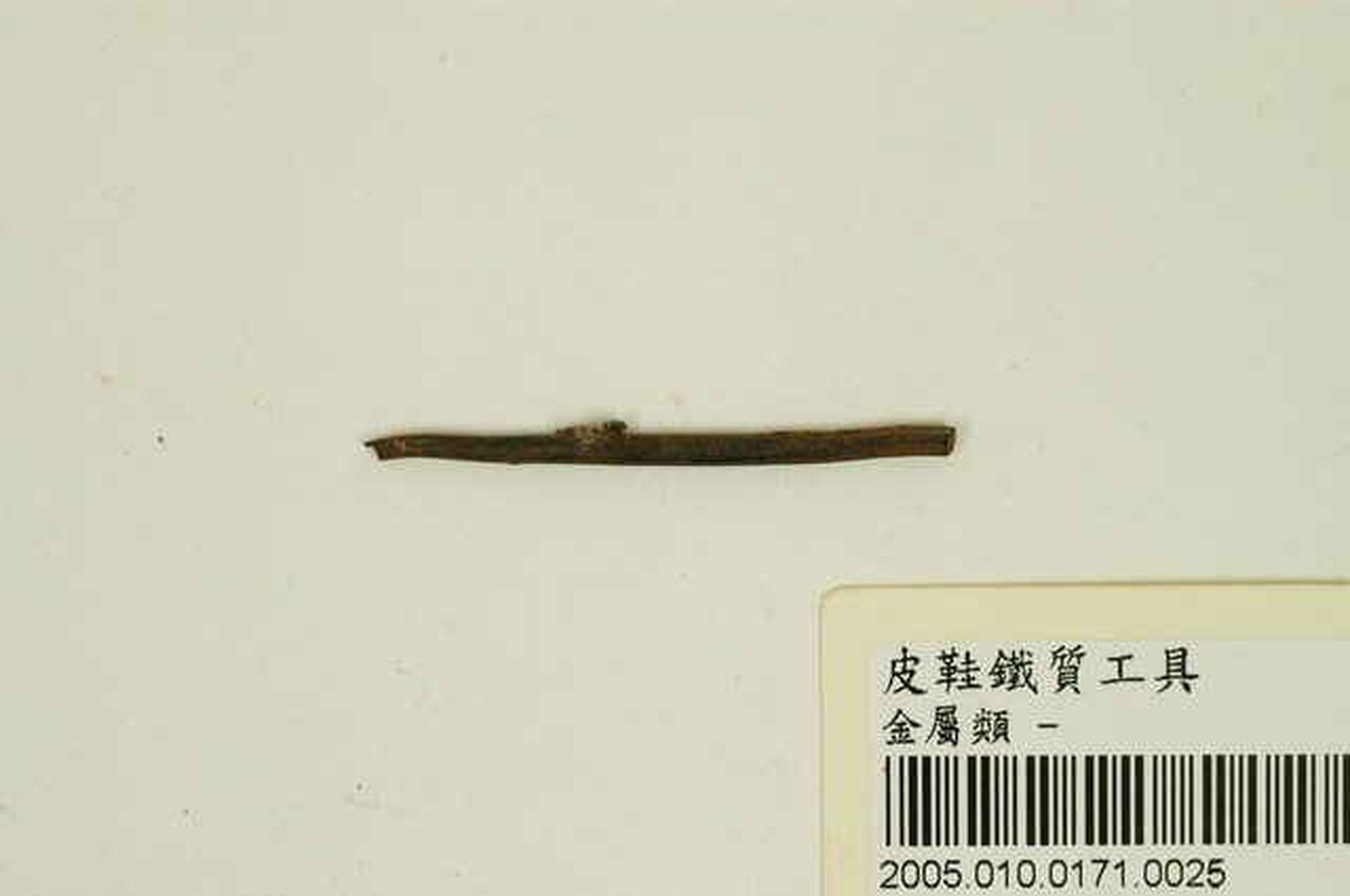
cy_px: 448
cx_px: 675
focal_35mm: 90
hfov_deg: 22.6
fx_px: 3371
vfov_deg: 15.1
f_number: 8
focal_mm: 60
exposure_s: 1/30
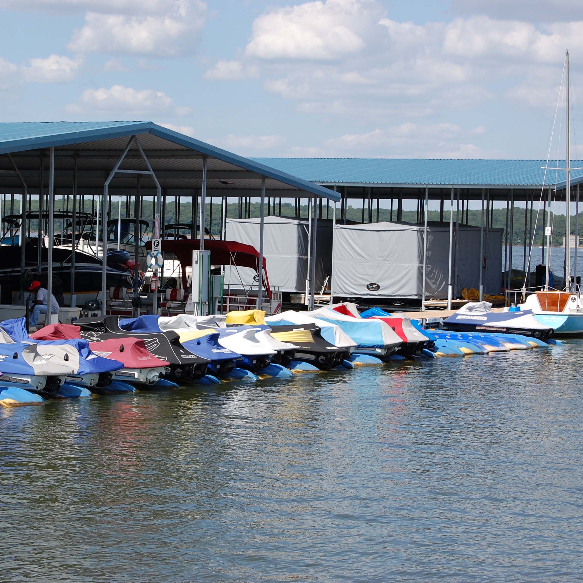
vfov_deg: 16.5
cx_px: 204
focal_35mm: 106
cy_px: 292
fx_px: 2013
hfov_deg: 16.5
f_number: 9
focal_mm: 55
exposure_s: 1/320
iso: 200
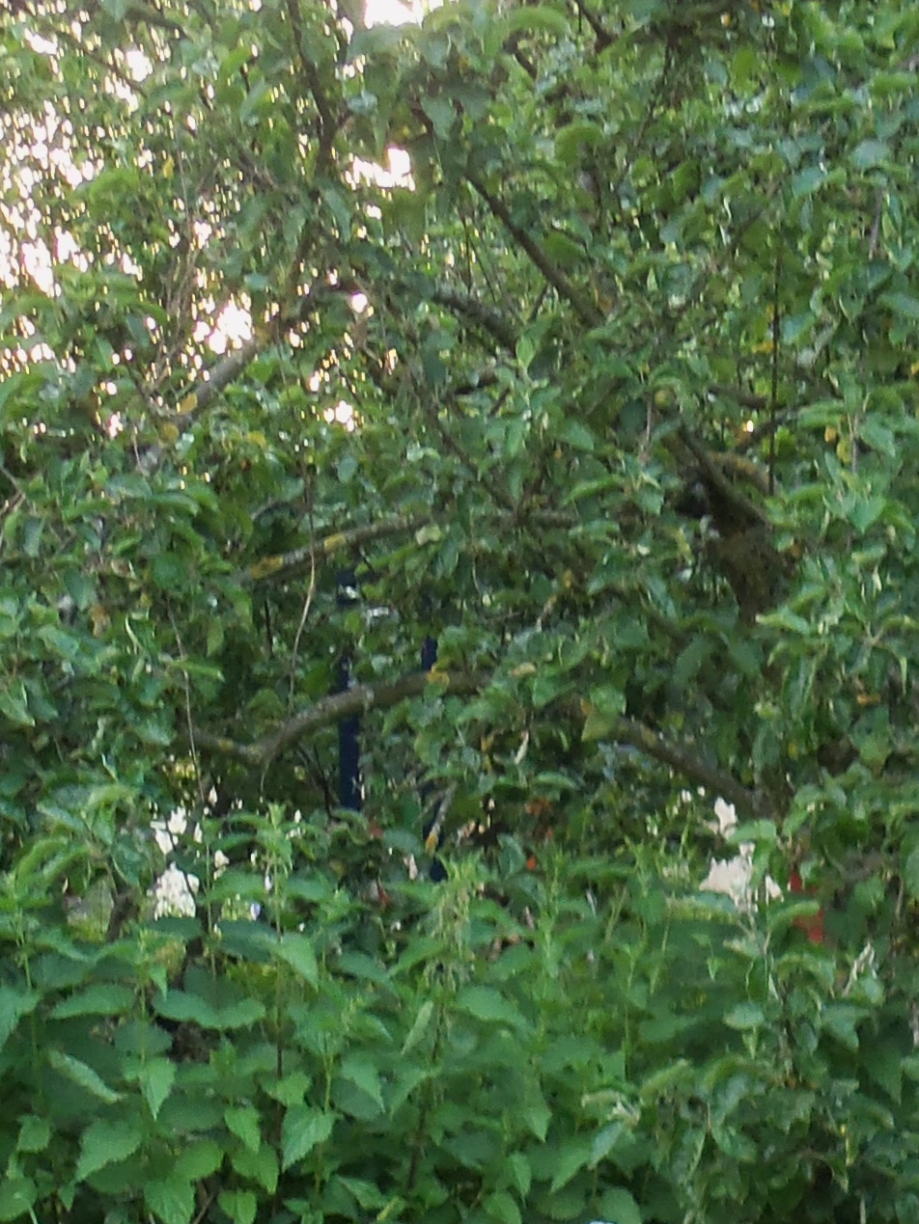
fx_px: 3468
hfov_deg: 14.8
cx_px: 982
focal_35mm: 98
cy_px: 1599
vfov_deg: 18.6
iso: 80
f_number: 3.4
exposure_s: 1/30
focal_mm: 5.2
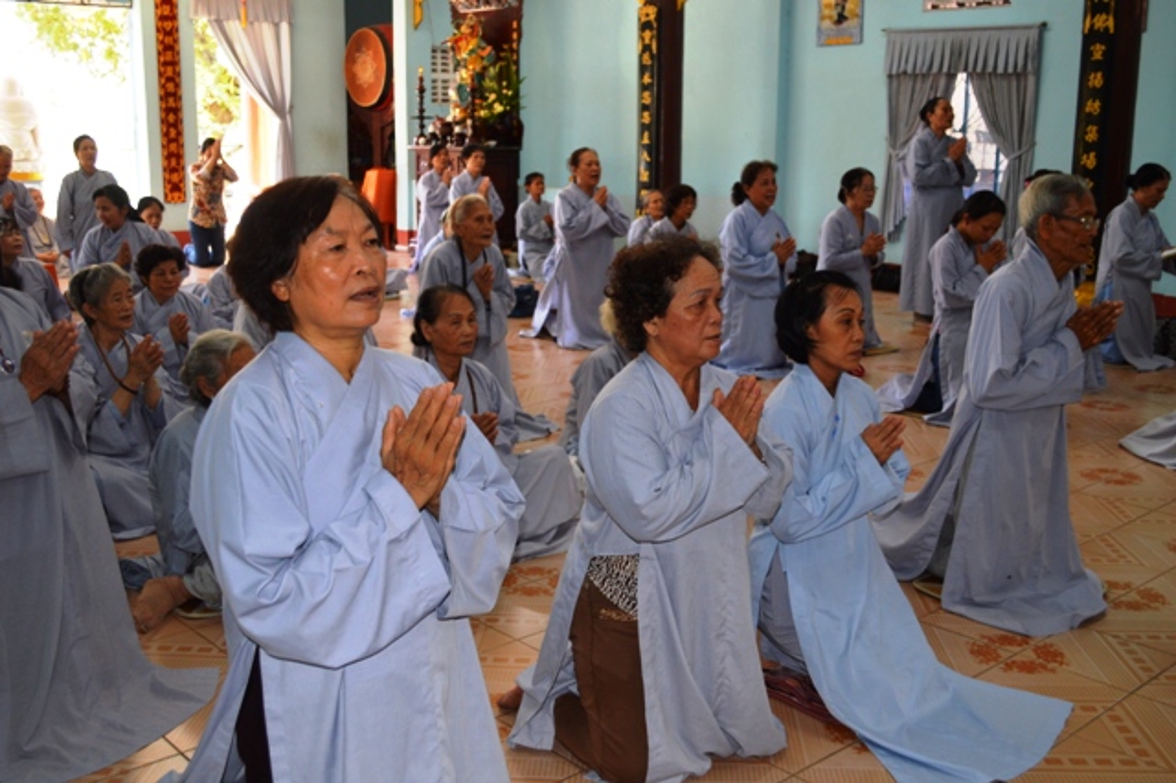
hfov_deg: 53.2
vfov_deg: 36.8
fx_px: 1175
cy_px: 392
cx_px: 588
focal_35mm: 36
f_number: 4
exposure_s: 1/60
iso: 400
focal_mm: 24
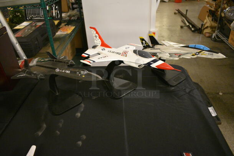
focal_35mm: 27
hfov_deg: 67.3
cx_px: 117
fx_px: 176
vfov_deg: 48.0
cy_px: 78
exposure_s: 1/125
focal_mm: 18
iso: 4500
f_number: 3.5
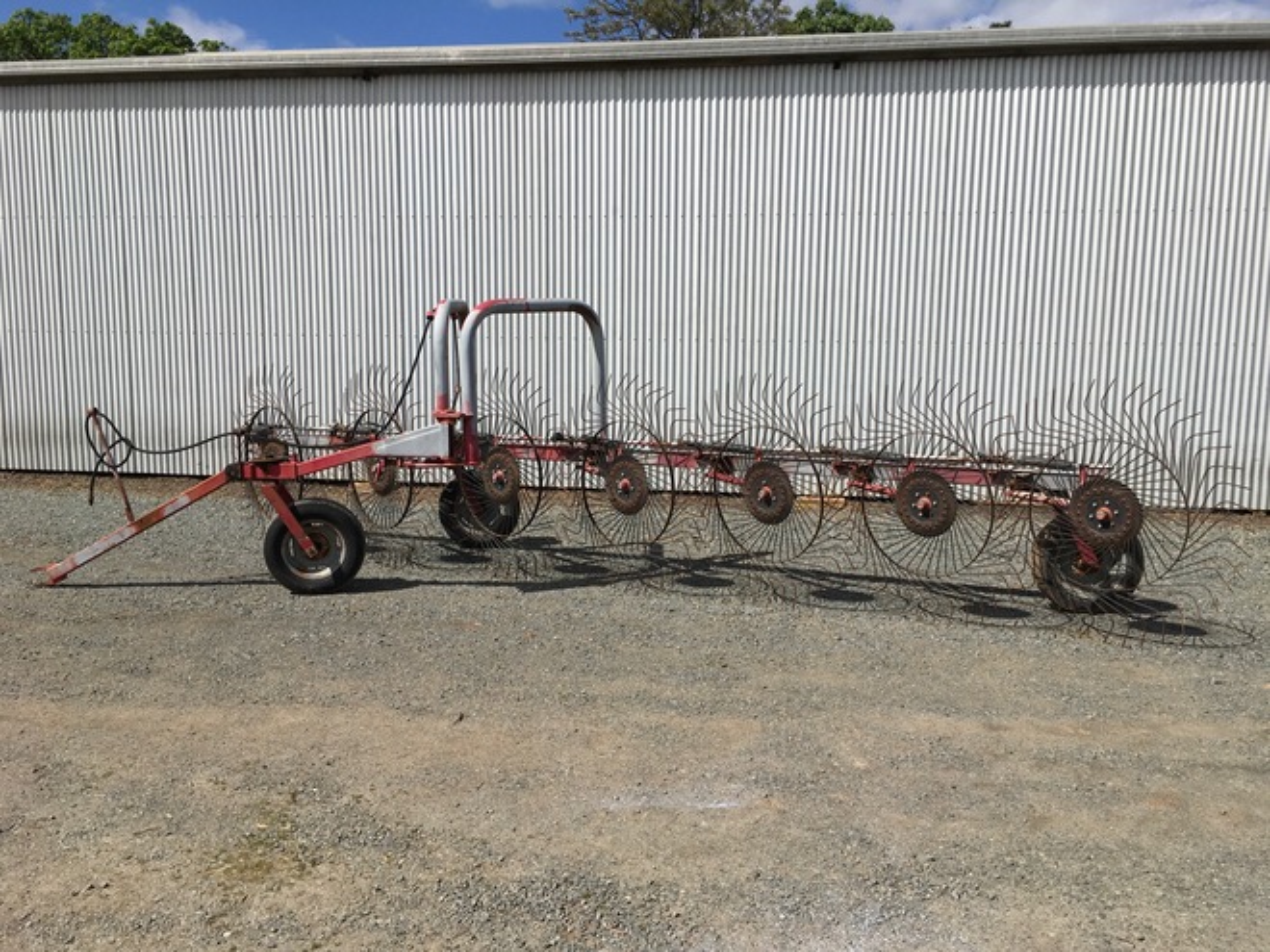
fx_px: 1064
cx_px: 635
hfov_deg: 61.7
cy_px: 476
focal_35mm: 29
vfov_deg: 48.2
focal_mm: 4.15
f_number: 2.2
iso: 25
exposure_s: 1/3344
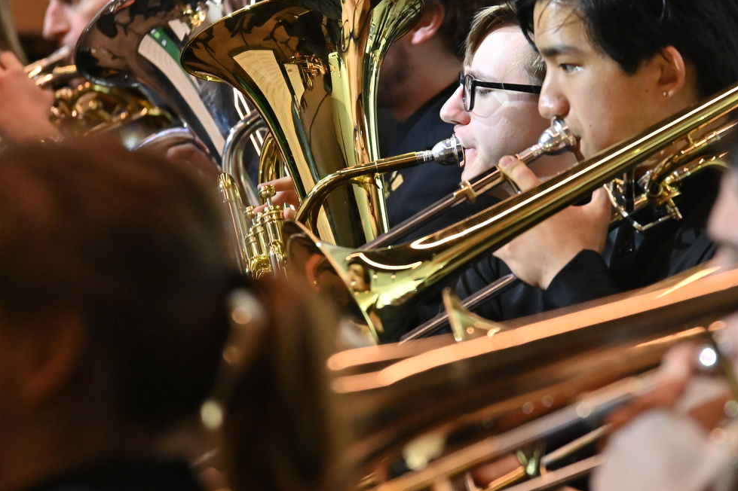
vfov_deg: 3.6
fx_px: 7910
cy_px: 203
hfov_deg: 5.3
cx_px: 508
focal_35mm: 386
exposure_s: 1/320
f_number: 5.6
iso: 3200
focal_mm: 210
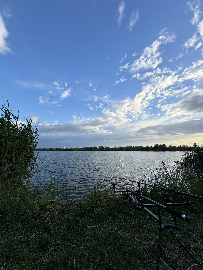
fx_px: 109
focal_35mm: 14
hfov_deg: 85.7
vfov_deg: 102.1
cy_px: 135
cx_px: 102
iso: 40
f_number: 2.2
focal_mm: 2.22
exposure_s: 1/675
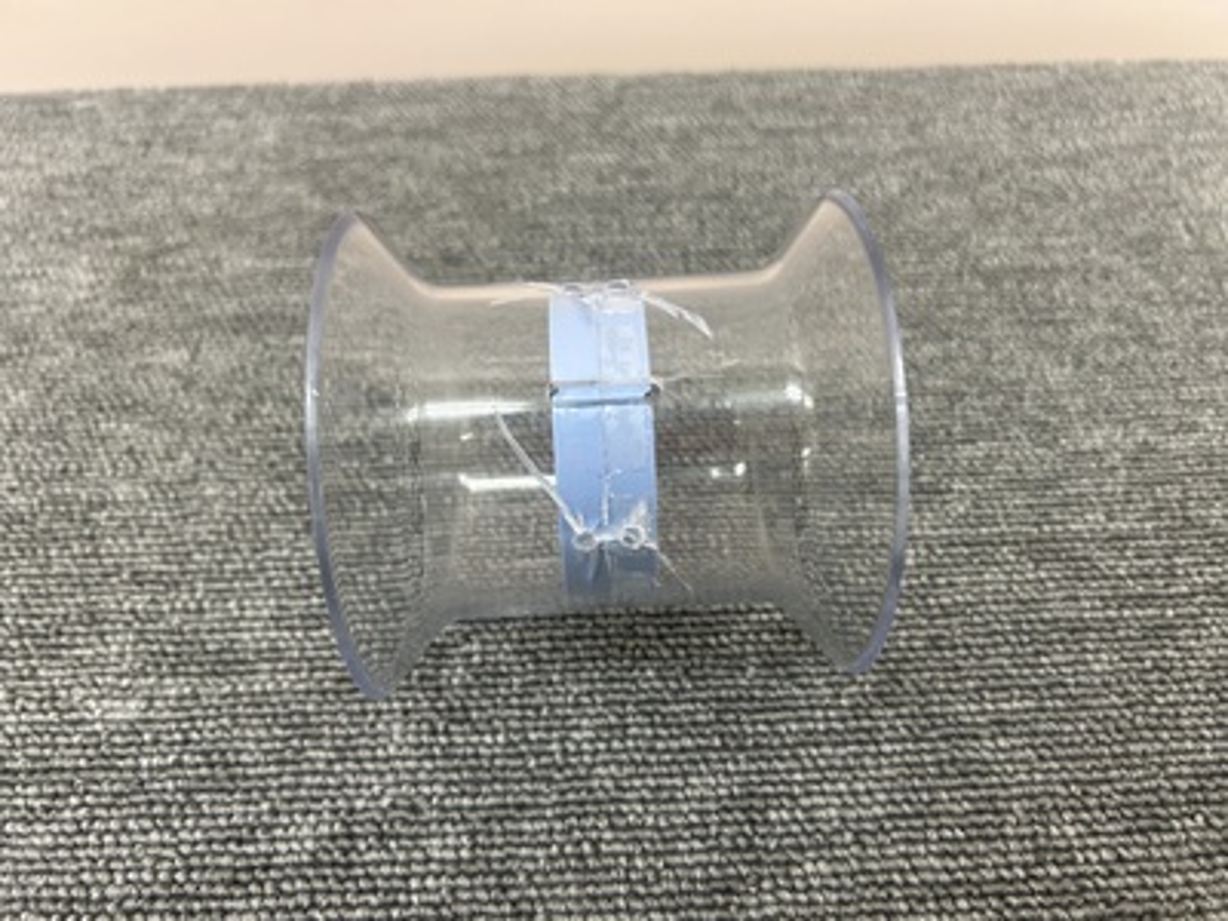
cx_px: 614
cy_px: 460
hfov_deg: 67.3
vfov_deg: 53.1
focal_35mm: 26
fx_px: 922
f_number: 1.5
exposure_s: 1/120
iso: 80
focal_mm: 5.7
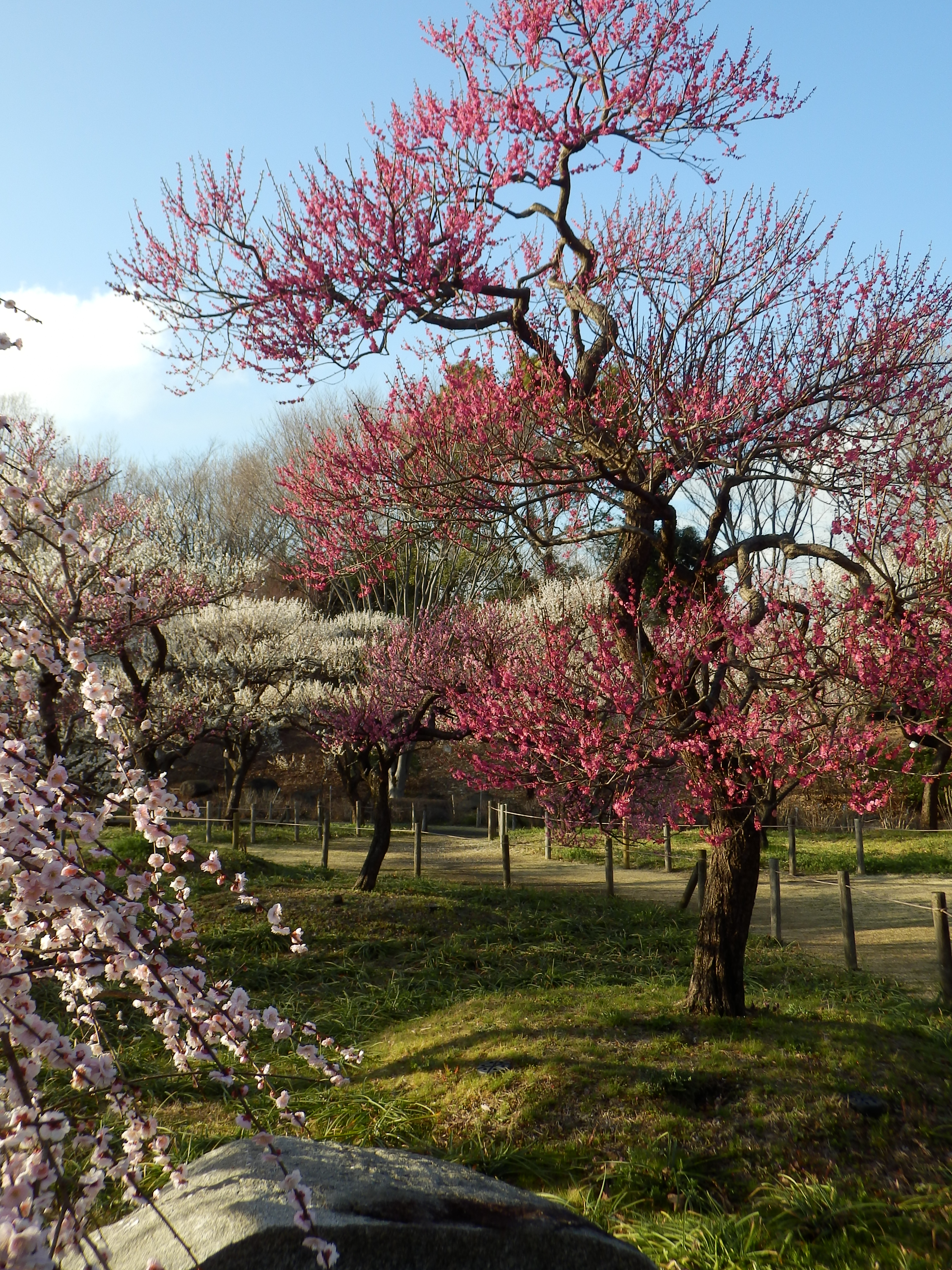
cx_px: 445
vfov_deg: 48.9
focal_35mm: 38
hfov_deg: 37.7
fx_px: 1394
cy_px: 572
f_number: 3.7
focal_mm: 5.9
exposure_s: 1/320
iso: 80
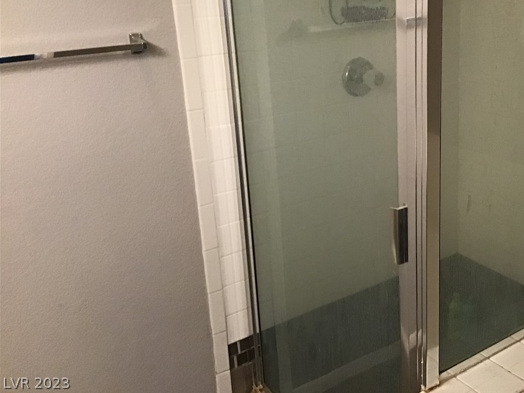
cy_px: 146
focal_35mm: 39
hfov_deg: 47.4
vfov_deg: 36.6
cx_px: 329
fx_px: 590
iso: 200
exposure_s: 1/24
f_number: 2.4
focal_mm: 3.3
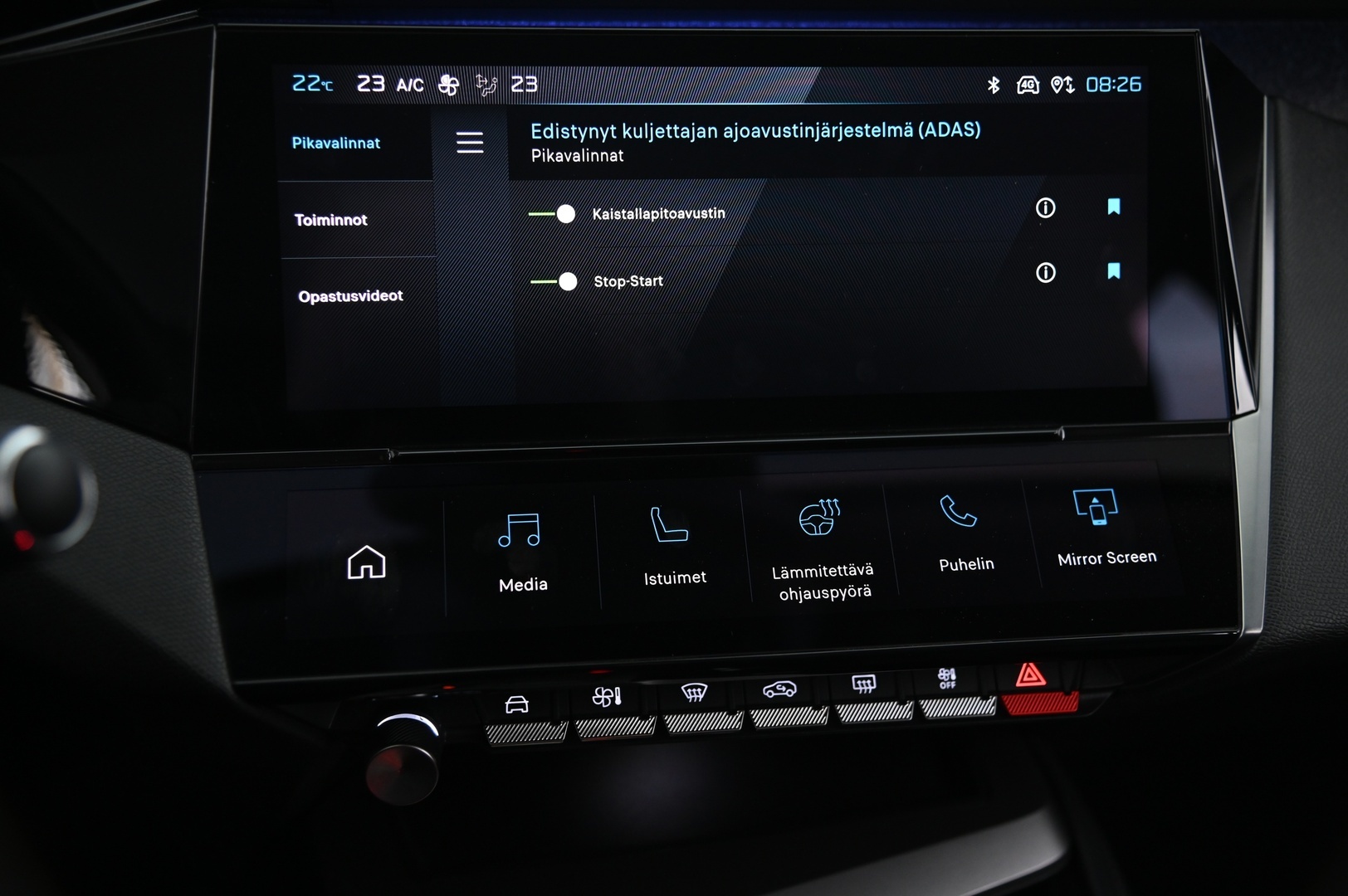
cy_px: 448
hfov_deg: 48.5
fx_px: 1497
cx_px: 674
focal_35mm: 40
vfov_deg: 33.3
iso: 2000
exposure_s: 1/20
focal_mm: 40
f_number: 4
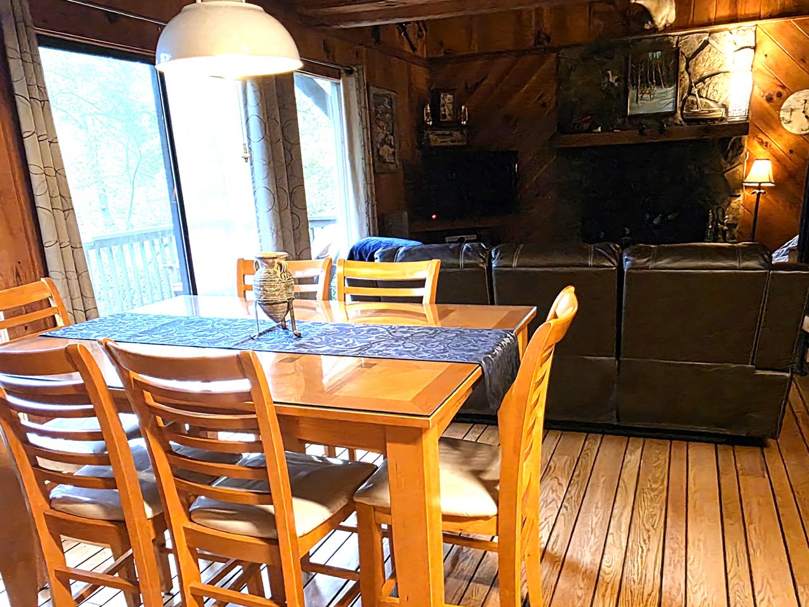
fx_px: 584
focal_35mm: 25
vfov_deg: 54.9
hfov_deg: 68.8
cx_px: 480
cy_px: 304
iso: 800
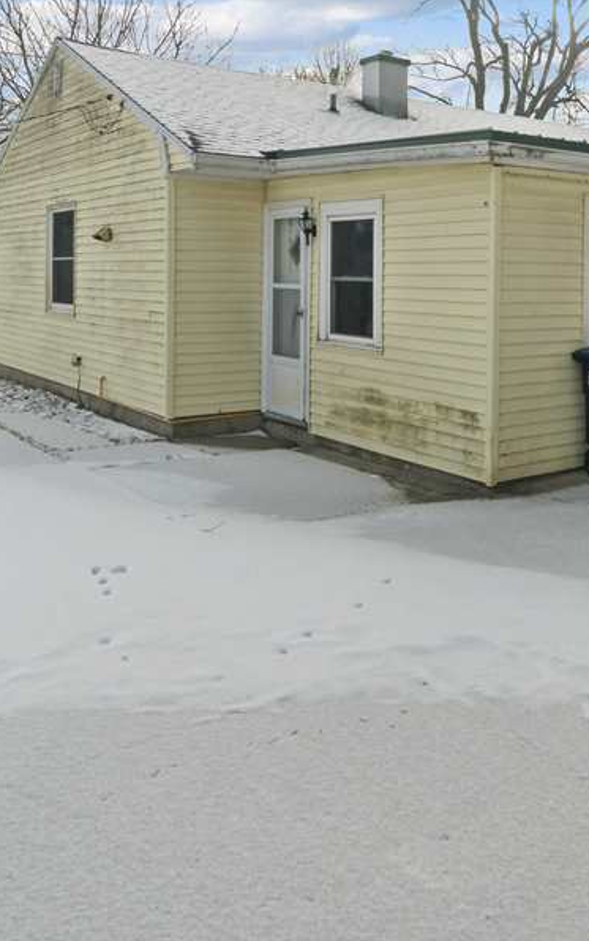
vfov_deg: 53.9
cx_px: 524
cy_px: 291
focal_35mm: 35
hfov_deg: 34.4
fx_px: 898
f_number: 10
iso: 400
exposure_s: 1/500
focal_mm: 16
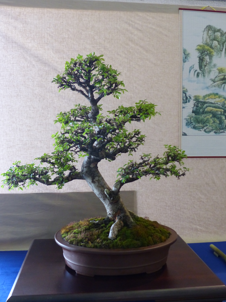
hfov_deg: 38.7
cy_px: 158
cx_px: 111
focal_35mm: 37
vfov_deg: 50.1
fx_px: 322
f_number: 2.8
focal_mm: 6.3
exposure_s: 1/40
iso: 400
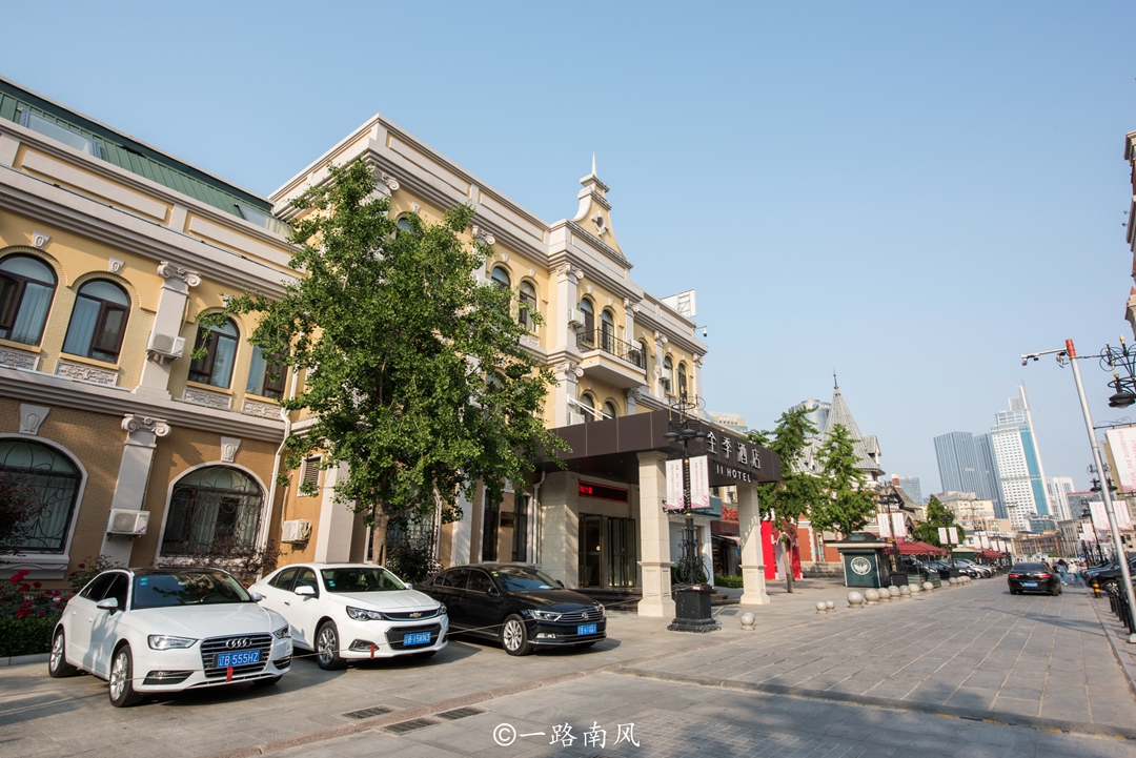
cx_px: 568
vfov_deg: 64.6
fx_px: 600
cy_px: 379
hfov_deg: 86.9
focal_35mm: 19
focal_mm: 19
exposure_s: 1/100
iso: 160
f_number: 16
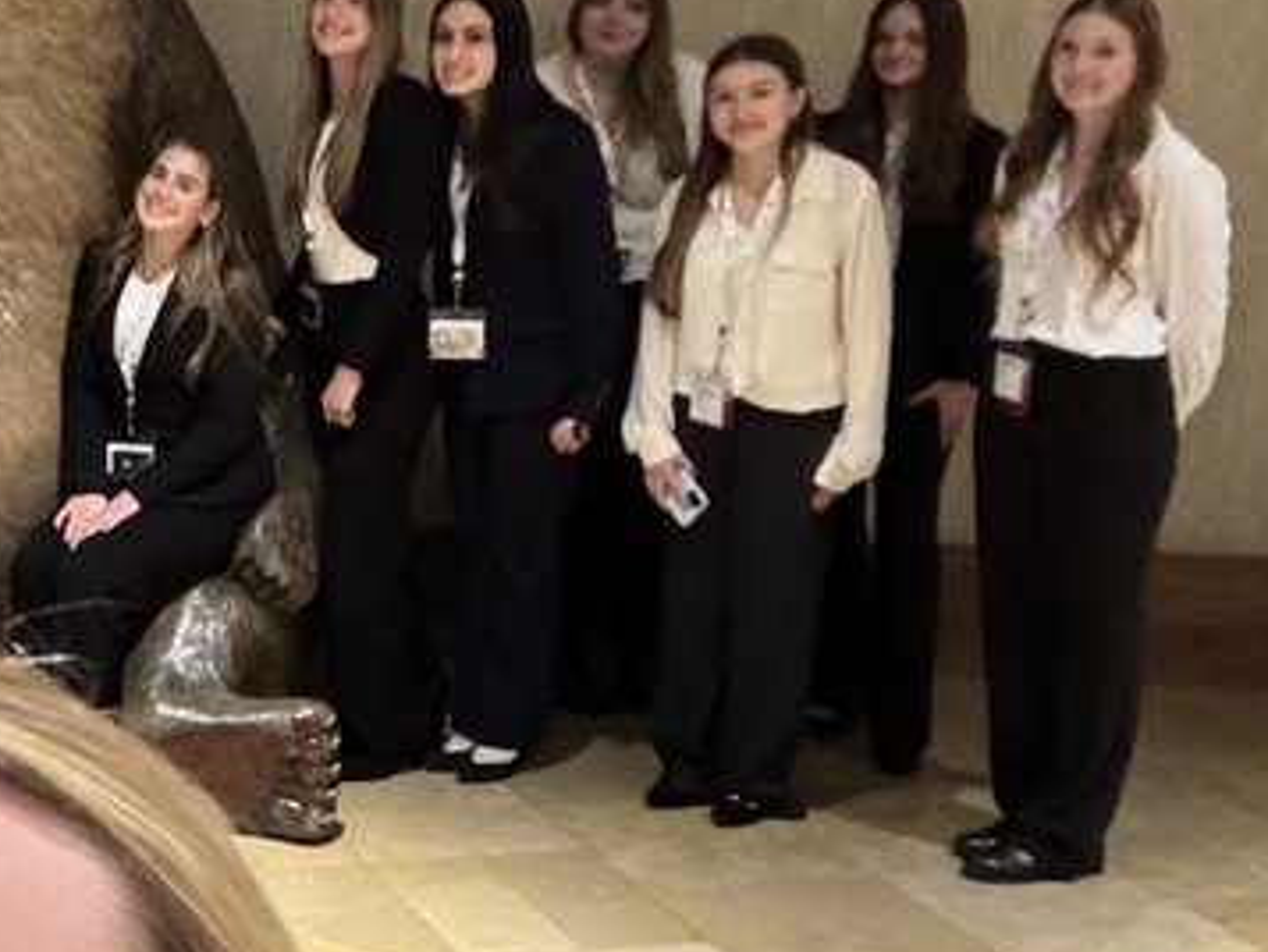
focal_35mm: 66
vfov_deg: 22.3
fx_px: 2418
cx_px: -114
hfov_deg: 27.0
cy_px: 543
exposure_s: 1/15
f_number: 1.9
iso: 640
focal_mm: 2.69
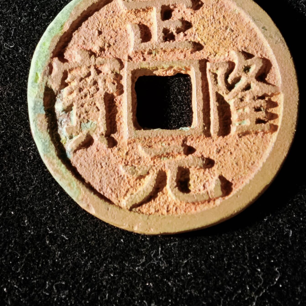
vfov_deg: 13.7
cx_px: 154
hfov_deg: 13.7
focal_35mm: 127
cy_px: 101
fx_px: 1270
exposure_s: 1/100
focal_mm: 9
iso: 500
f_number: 2
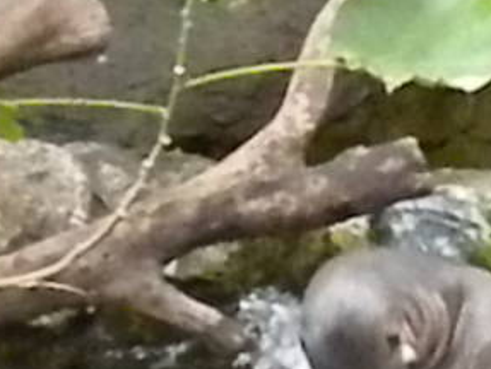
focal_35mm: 206
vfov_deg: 7.2
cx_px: 607
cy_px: 489
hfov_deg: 9.5
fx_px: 2926
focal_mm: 6.6
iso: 2550
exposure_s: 1/67
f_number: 3.5
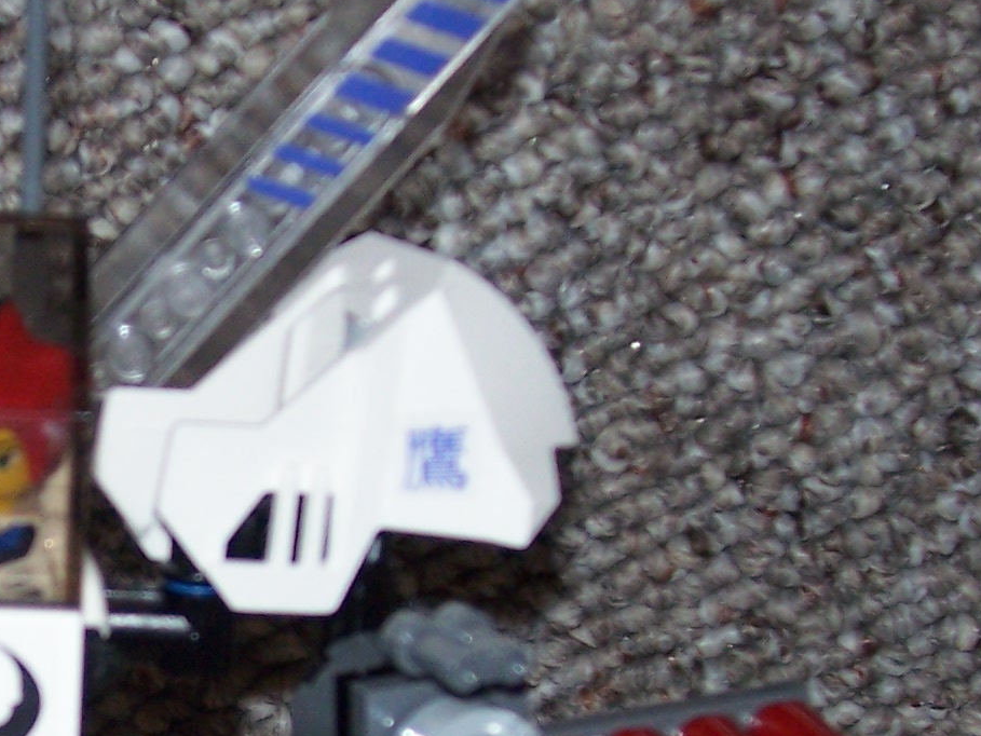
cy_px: 600
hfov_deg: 16.2
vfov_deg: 12.4
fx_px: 3373
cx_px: 1
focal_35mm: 119
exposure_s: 1/60
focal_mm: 7
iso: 125
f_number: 3
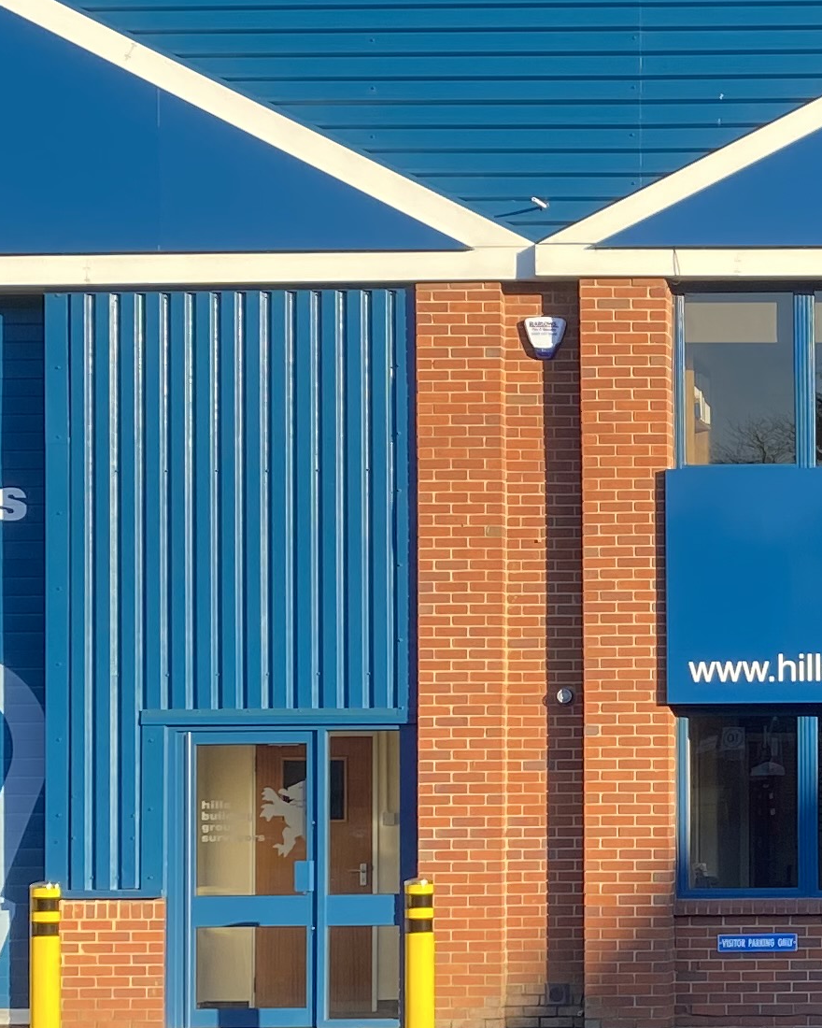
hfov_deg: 15.6
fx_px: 2828
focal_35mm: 93
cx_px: 1112
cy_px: 753
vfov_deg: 20.5
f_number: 1.8
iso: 32
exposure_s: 1/783
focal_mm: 4.25
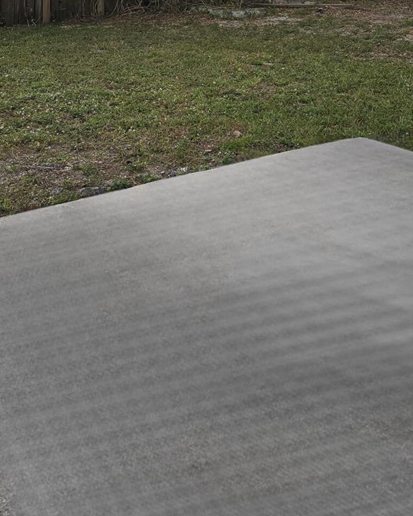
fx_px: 718
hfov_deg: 32.1
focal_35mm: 47
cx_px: 199
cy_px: 77
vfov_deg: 37.6
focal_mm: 6.3
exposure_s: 1/150
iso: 12
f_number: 1.7
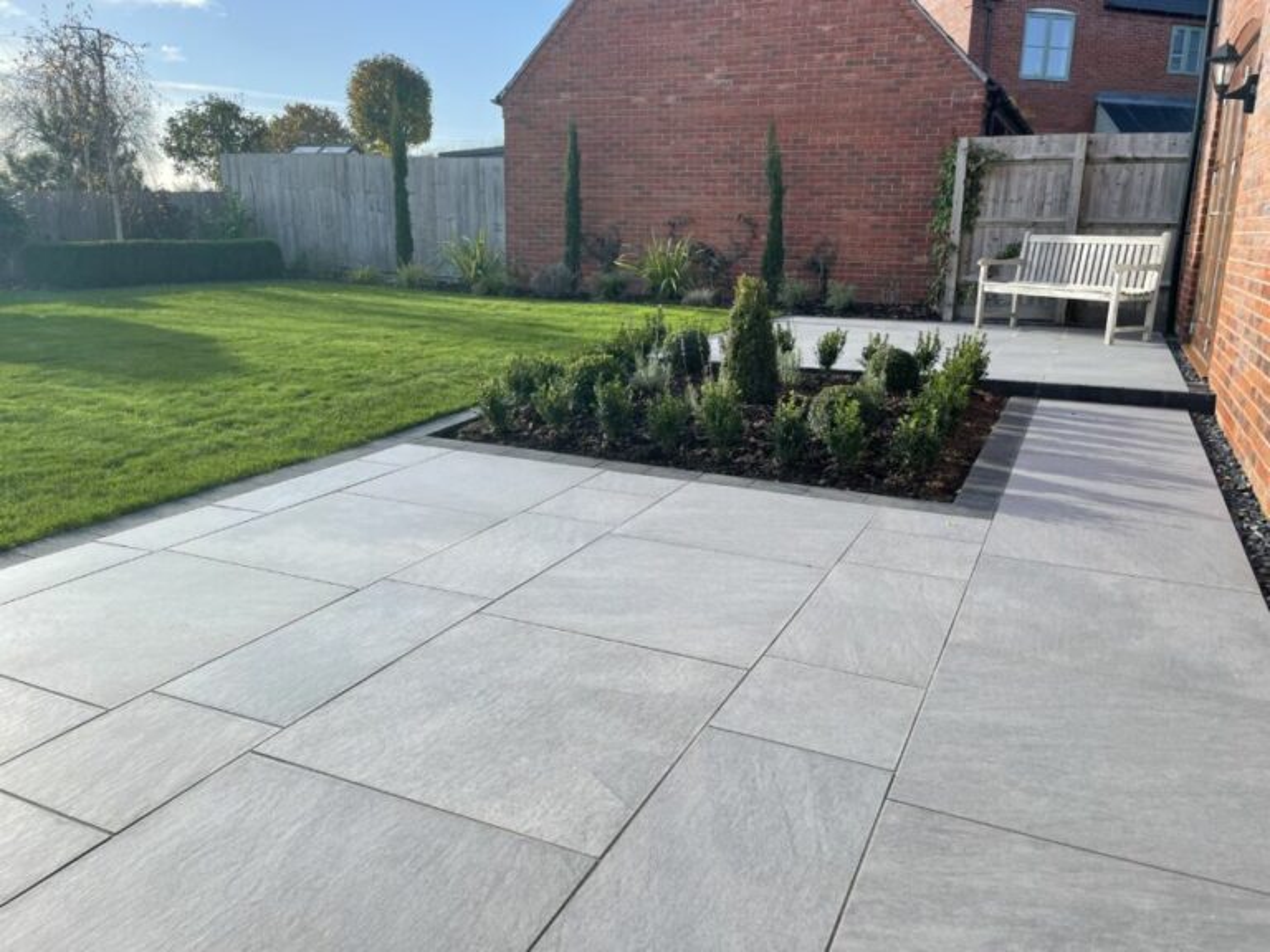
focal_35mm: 26
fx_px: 954
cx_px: 635
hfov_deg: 67.3
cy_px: 476
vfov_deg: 53.1
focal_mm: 4.2
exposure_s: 1/1159
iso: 32
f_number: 1.6
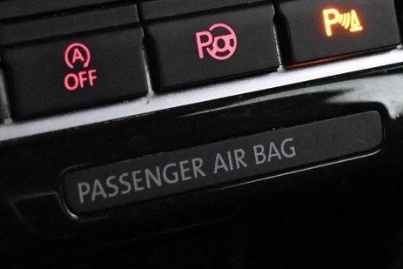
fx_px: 1440
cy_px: -31
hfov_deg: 15.9
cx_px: 165
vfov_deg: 10.5
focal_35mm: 129
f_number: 4.2
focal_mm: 24.5
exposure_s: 1/60
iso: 11400
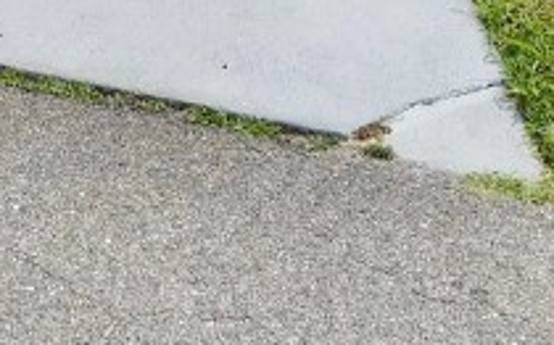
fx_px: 1947
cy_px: -574
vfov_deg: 8.9
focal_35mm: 129
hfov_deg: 16.0
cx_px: 87
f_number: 6.8
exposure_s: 1/640
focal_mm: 4.5
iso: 125
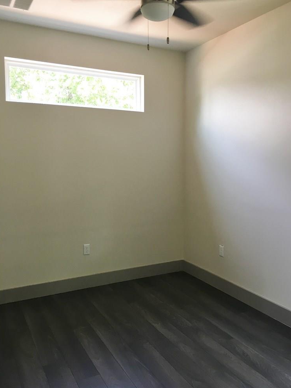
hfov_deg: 46.8
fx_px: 336
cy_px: 188
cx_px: 149
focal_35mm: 30
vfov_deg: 60.0
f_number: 2.2
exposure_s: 1/30
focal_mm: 4.15
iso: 64
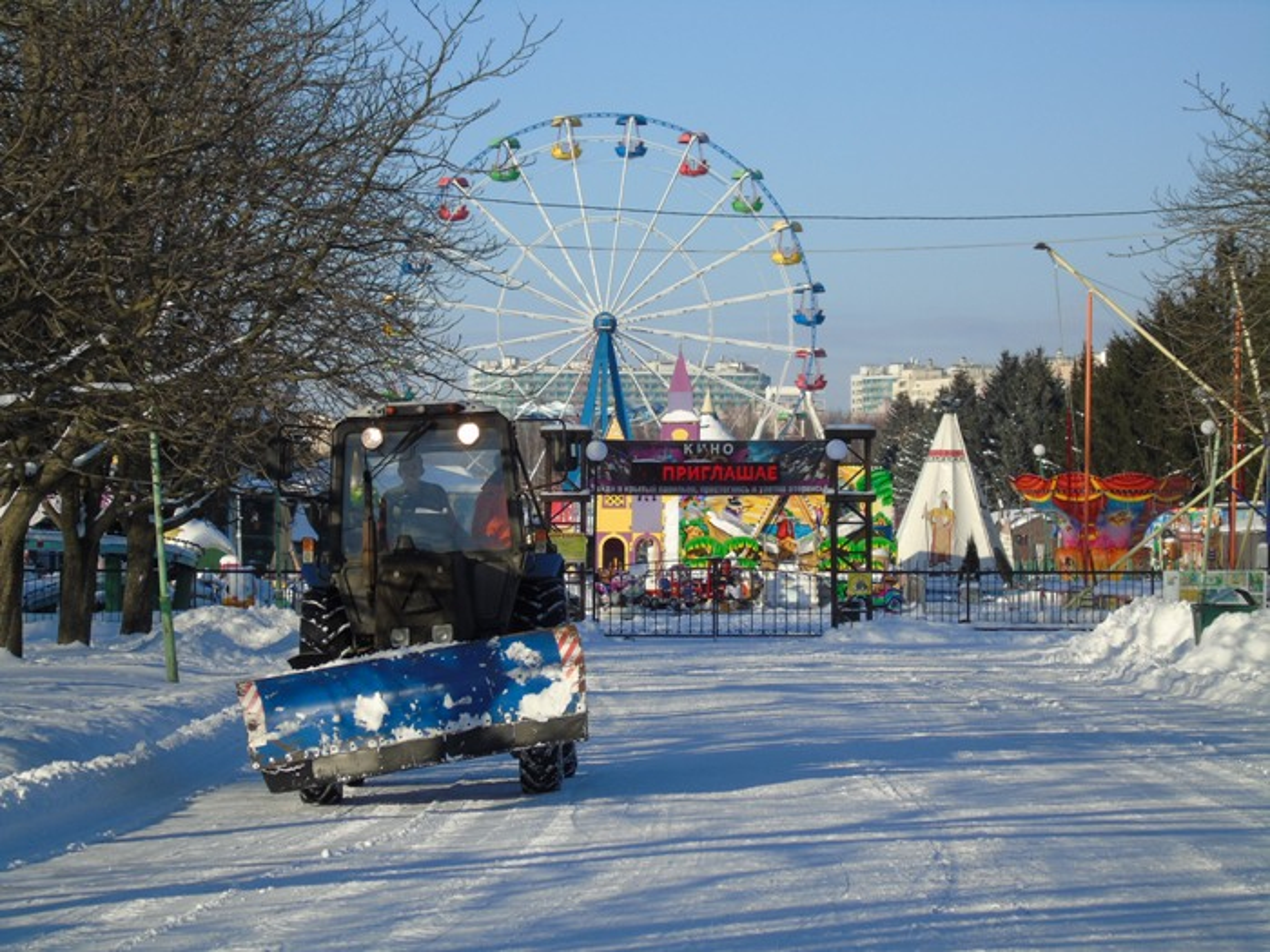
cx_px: 635
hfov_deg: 15.9
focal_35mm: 124
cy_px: 476
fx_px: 4549
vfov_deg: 12.0
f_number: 4.6
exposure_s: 1/640
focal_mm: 22
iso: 80
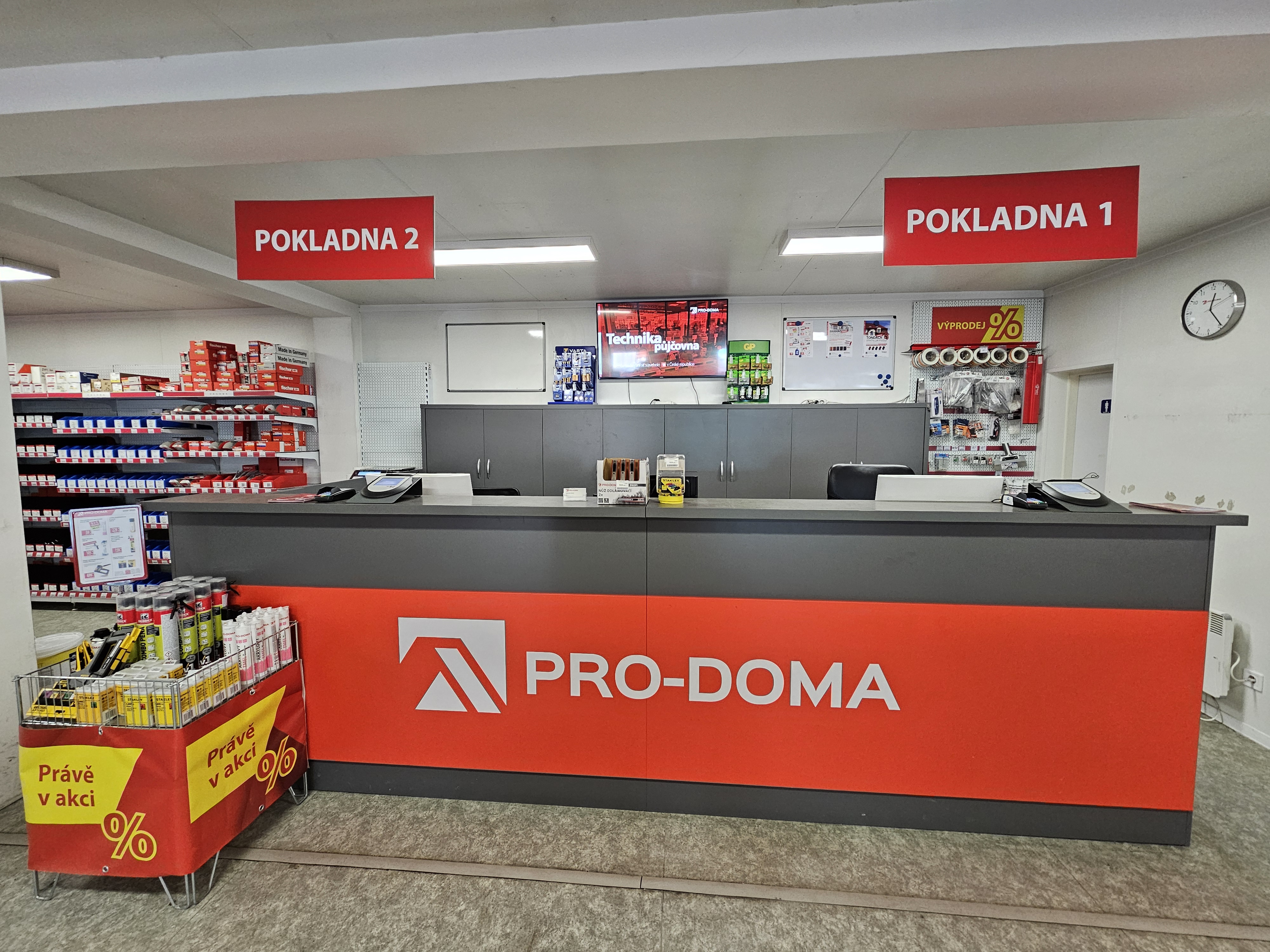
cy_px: 476
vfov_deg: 89.9
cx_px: 635
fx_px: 477
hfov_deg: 106.2
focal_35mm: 13
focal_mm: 2.2
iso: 200
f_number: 2.2
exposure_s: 1/71
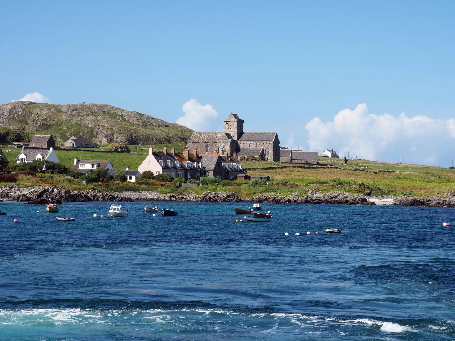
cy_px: 170
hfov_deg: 24.4
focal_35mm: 80
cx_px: 228
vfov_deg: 18.4
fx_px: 1052
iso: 200
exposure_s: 1/500
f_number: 8
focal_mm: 40
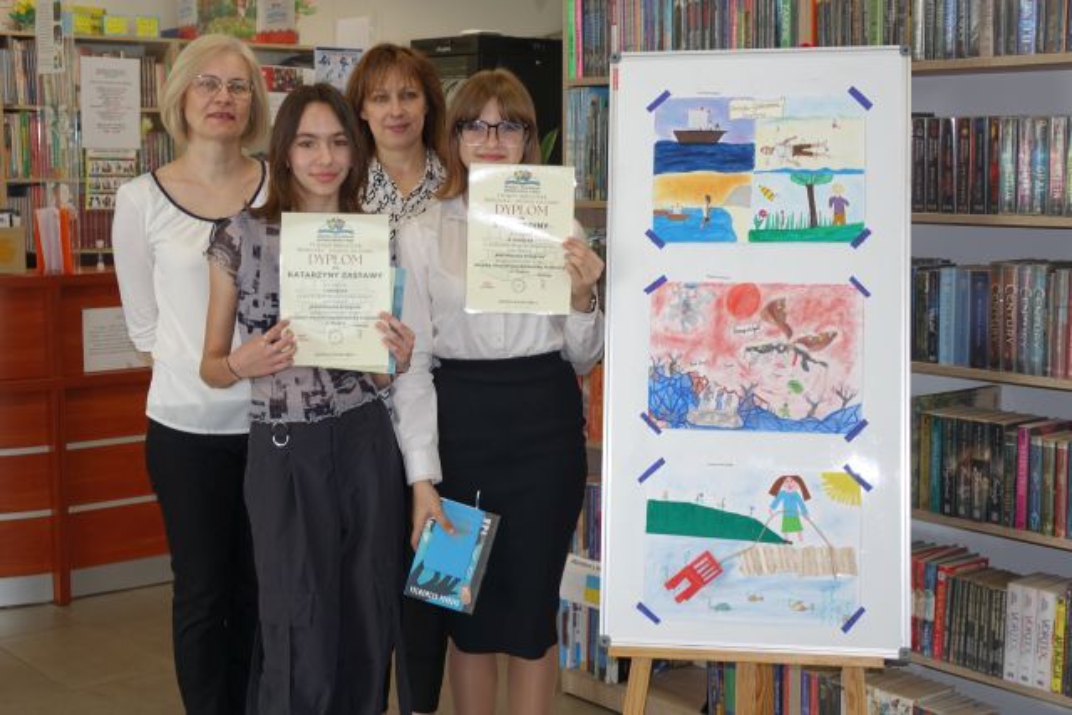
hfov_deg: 36.2
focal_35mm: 55
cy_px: 358
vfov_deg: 24.6
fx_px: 1638
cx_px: 536
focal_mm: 20.19
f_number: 2.8
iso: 125
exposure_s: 1/60
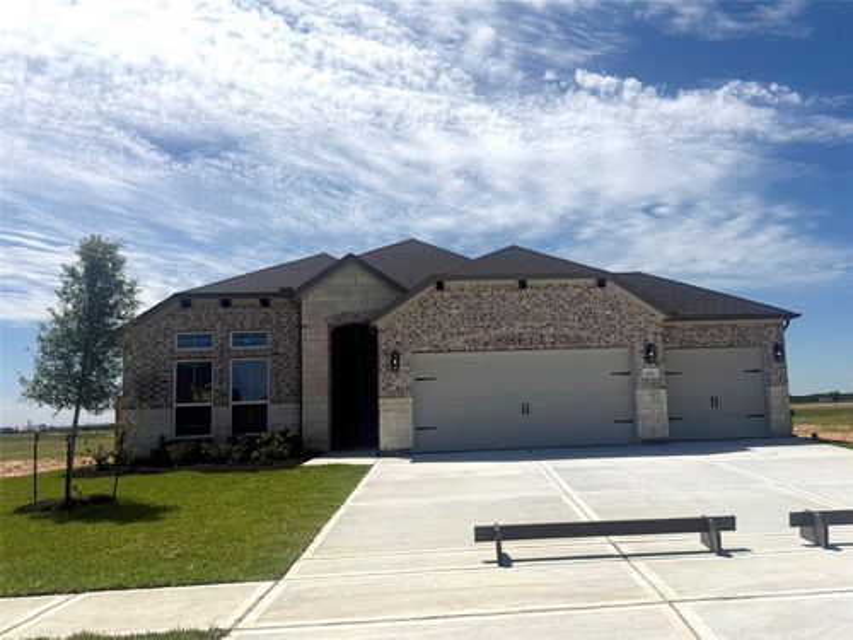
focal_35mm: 24
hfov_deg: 71.6
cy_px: 320
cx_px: 426
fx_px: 591
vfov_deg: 56.8
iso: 80
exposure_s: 1/14286
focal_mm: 6.76
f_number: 1.78
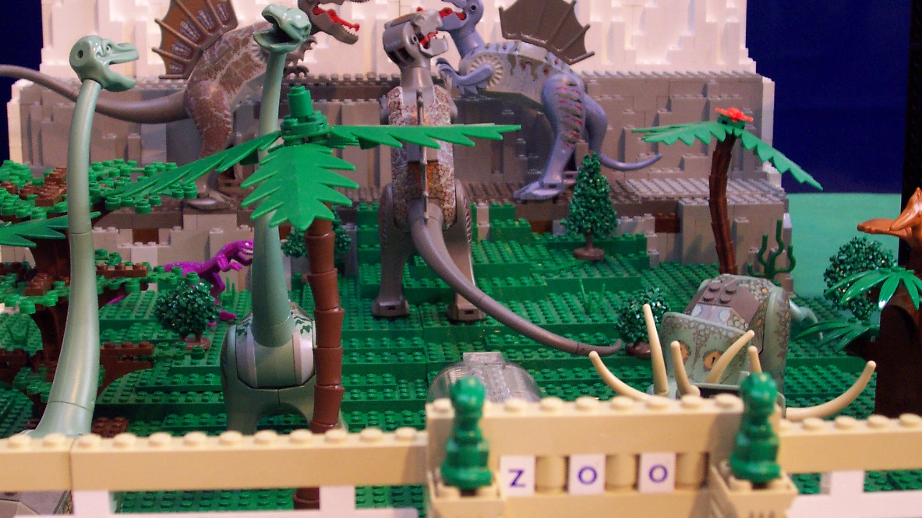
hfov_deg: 33.3
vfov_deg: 19.1
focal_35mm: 63
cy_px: 240
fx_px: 1540
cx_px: 461
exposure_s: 1/15
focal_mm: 8.6
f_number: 3.4
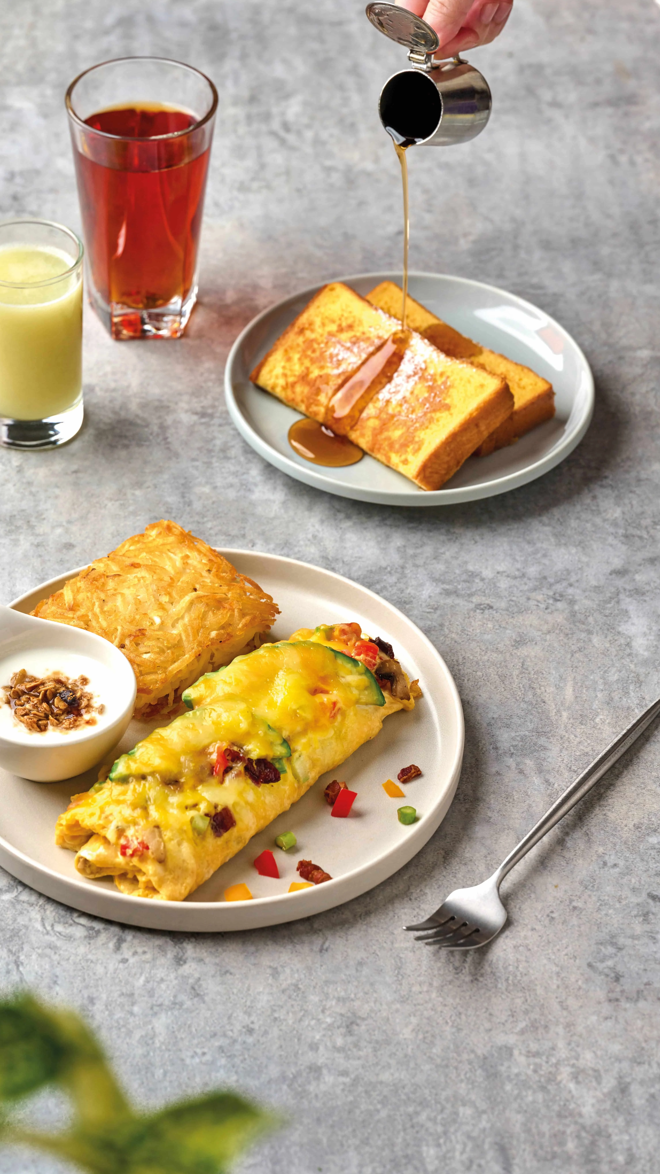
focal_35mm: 111
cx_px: 267
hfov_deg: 10.9
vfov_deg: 19.3
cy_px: 586
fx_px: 3453
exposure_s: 1/100
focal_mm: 105
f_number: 8
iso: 160
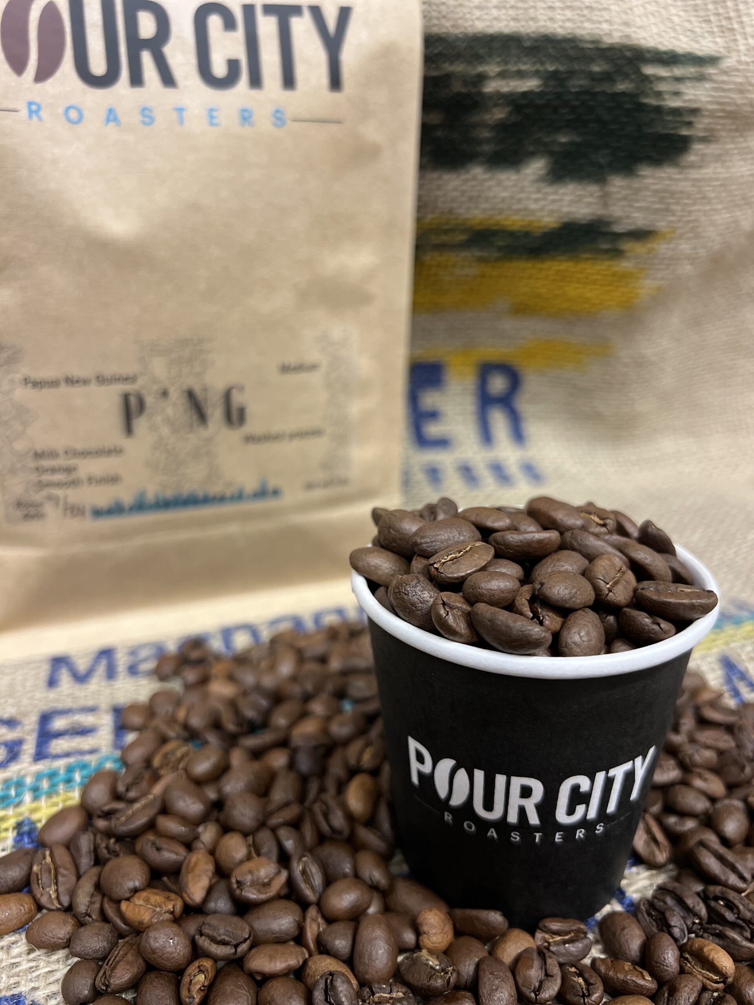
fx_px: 755
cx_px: 377
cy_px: 502
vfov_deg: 67.3
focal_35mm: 26
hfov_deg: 53.1
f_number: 1.5
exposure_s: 1/60
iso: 200
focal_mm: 5.7
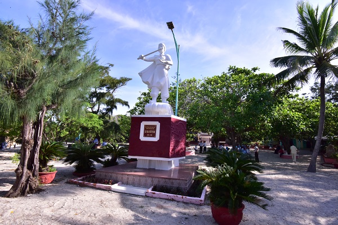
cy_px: 112
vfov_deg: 73.7
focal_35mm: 16
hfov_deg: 96.7
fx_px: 150
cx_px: 169
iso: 1600
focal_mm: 16
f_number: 20
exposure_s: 1/320
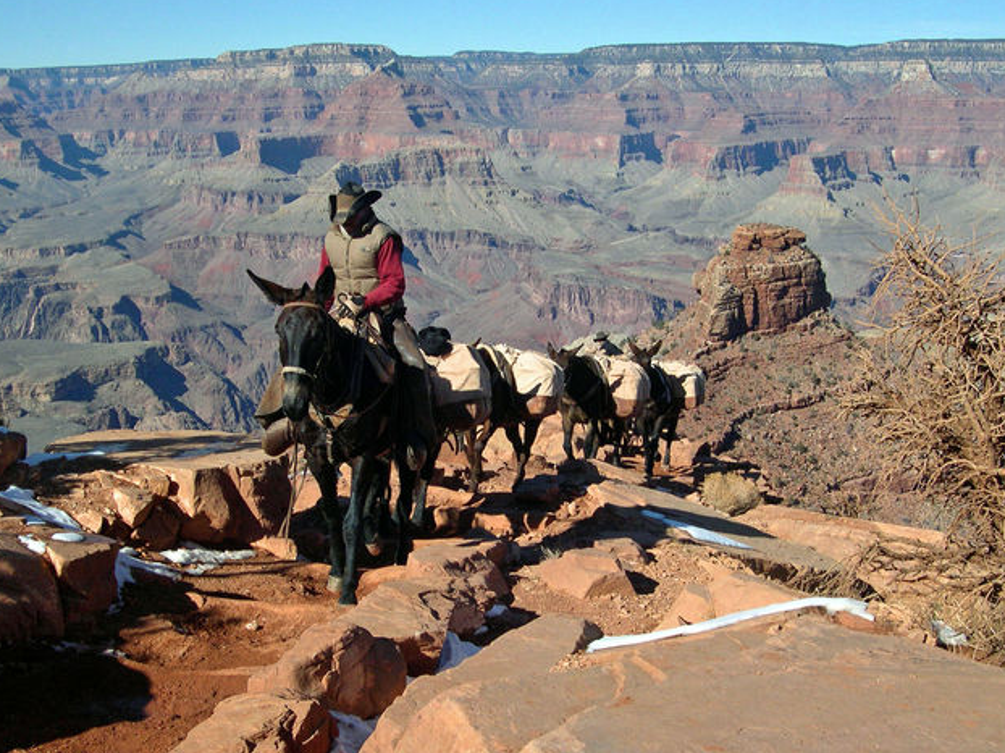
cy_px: 414
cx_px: 469
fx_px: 1277
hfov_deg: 42.9
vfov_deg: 32.8
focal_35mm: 44
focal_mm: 8
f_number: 7.6
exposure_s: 1/458
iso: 100
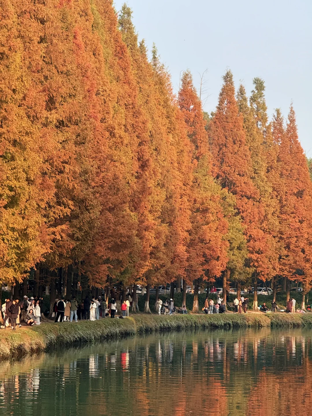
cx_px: 156
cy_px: 208
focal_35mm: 120
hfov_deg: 12.3
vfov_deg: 16.4
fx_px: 1442
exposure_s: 1/497
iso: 64
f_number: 2.8
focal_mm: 15.66
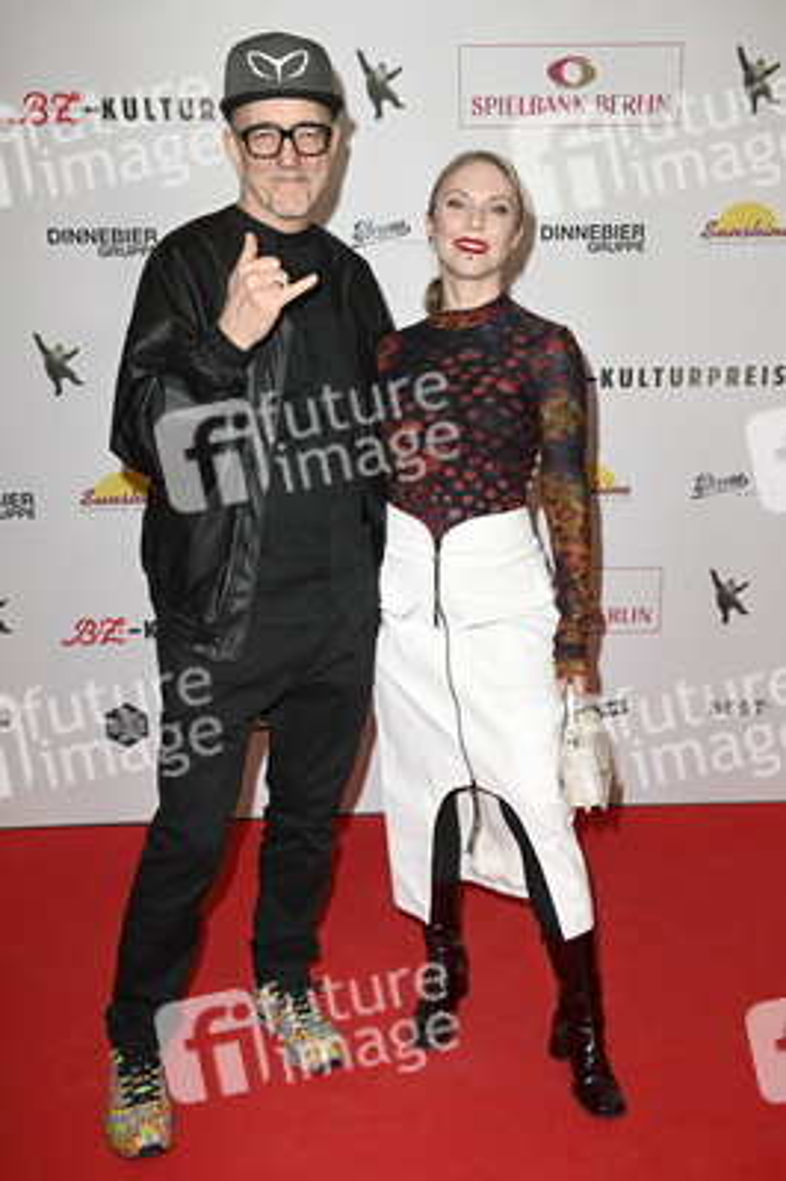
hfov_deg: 35.0
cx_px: 393
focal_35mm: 38
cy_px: 590
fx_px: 1247
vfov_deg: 50.7
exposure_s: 1/250
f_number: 5.6
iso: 500
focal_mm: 38
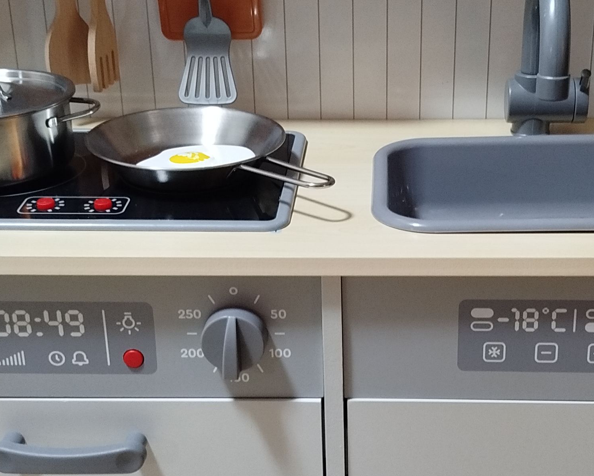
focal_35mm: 63
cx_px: 359
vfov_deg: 24.2
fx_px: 1108
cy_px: 249
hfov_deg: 29.9
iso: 640
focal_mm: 5.31
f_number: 1.7
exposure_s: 1/25
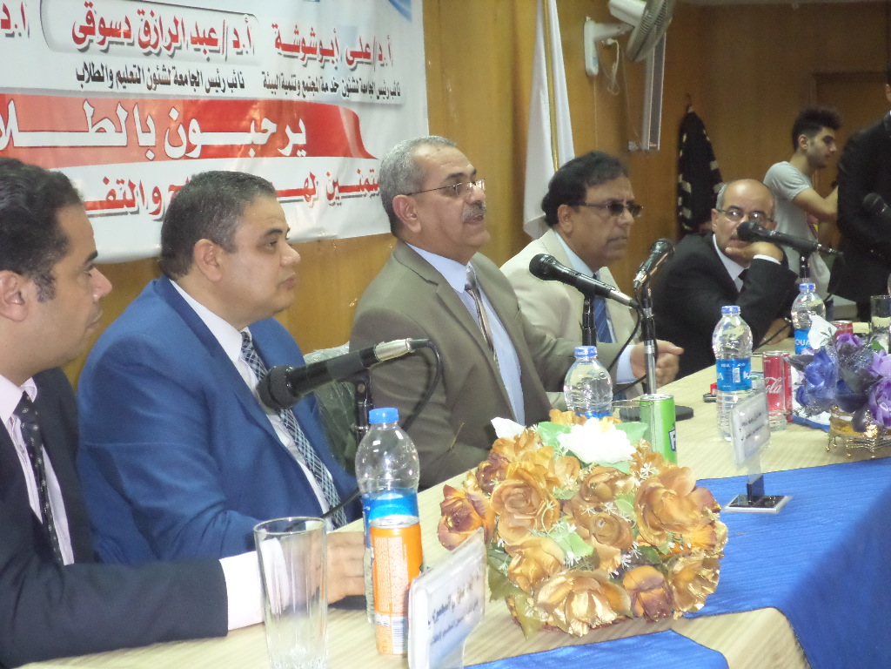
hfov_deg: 35.5
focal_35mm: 54
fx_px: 1390
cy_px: 334
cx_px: 446
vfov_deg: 27.0
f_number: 3.6
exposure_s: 1/45
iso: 640
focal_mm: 9.7
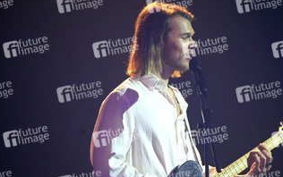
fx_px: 6730
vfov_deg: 1.5
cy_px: 114
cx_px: 181
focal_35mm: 872
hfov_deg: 2.4
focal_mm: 600
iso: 6400
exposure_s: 1/160
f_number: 6.3
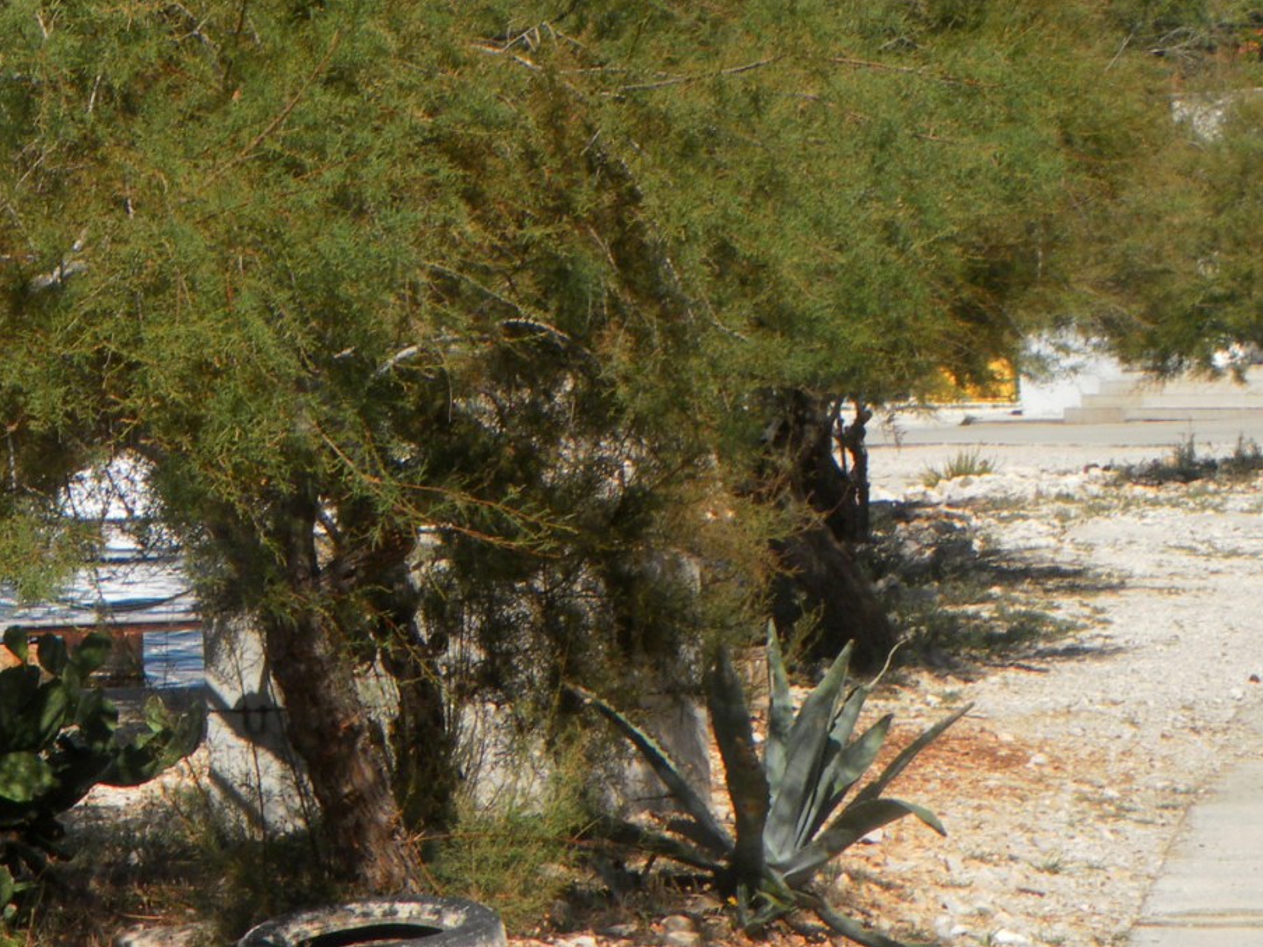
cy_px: 362
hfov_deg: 12.0
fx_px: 5946
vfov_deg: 9.1
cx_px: 85
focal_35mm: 163
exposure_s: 1/320
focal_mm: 12.6
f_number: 5.6
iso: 80
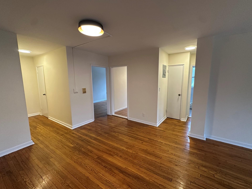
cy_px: 94
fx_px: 109
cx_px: 130
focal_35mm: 15
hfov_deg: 98.1
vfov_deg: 81.8
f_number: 2.2
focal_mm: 2.22
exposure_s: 1/120
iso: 320
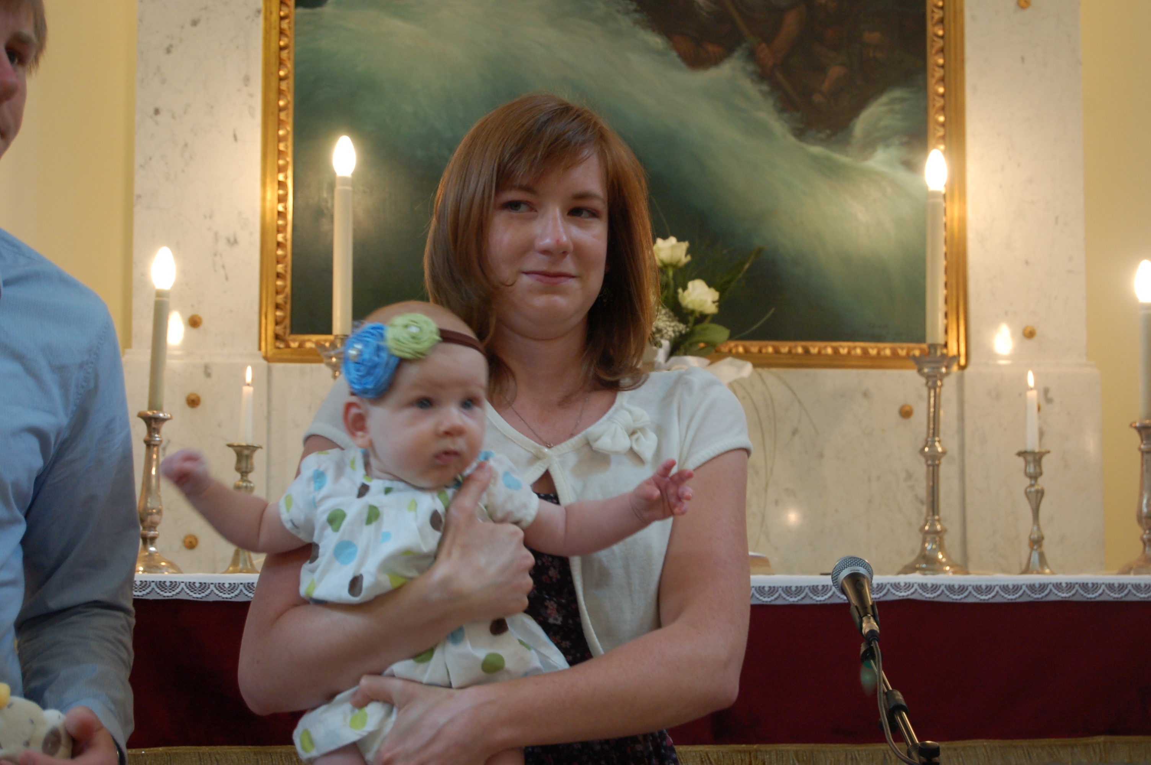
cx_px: 576
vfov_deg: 16.5
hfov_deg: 24.6
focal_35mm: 82
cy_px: 382
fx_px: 2635
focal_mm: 55
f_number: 5.6
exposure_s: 1/30
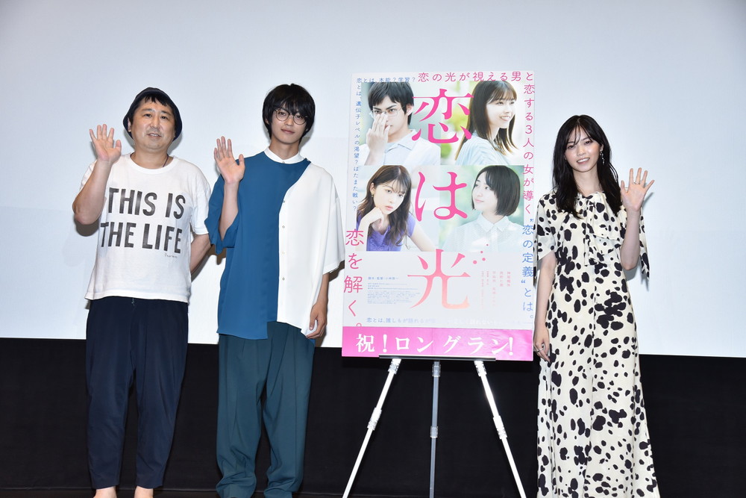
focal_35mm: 50
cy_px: 249
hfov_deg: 39.6
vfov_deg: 27.0
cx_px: 373
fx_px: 1036
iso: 1250
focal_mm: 50
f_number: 5.6
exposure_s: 1/125
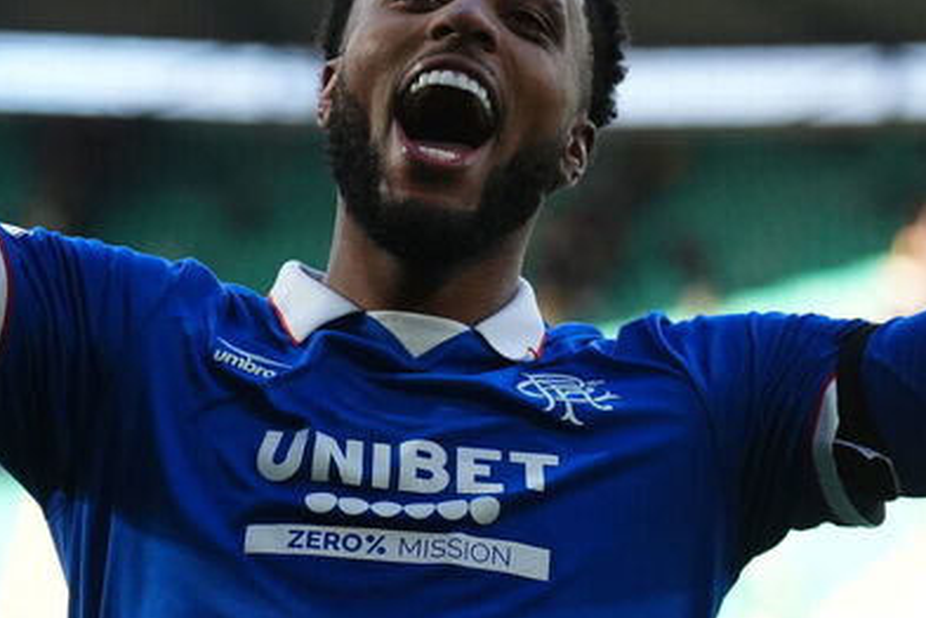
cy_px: 467
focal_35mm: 287
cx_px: 386
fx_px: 7382
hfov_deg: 7.2
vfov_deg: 4.8
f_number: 2.8
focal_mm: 94
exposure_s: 1/2500
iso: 1600
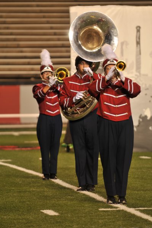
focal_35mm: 300
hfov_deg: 4.6
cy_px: 114
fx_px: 1903
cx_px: 76
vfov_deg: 6.9
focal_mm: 200
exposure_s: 1/125
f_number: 2.8
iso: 200
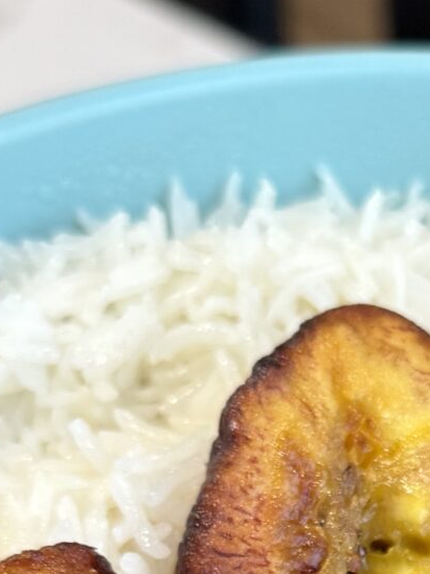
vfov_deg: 16.6
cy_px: 754
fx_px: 1857
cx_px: 491
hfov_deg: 12.9
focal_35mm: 112
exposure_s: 1/60
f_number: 1.78
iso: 160
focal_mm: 6.76
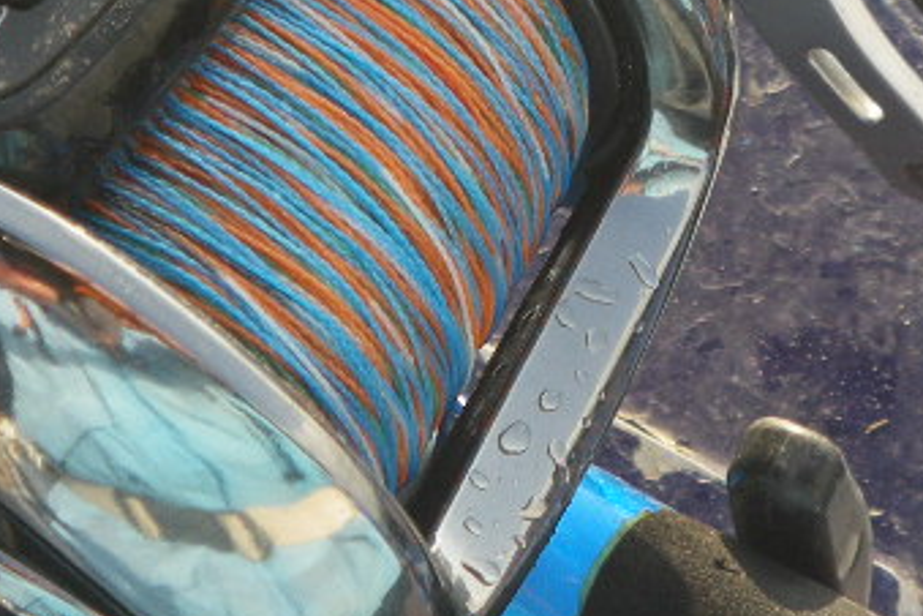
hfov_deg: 18.3
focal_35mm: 110
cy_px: 109
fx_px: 2820
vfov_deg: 12.4
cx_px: 114
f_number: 3.8
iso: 64
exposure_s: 1/160
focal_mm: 6.2
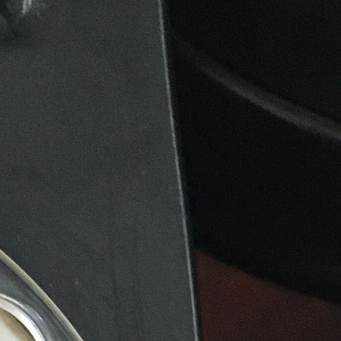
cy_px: 654
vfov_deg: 10.7
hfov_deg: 10.6
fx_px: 1683
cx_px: -355
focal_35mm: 151
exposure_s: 1/20
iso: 200
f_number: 2.2
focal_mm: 4.15
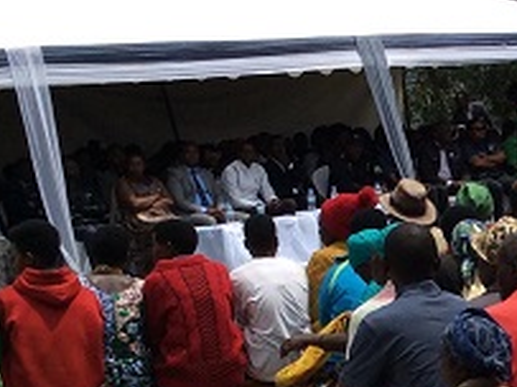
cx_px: 675
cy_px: 368
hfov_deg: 14.9
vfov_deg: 11.7
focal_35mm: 126
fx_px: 1881
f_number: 2.4
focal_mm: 3.3
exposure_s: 1/1789
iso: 32
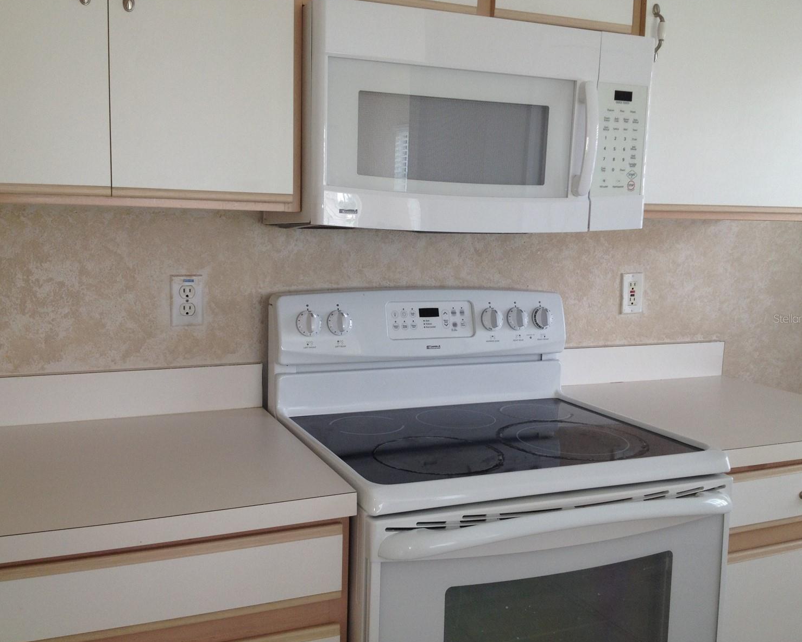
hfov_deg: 49.1
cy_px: 318
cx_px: 390
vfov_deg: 40.1
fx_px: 878
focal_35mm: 37
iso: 64
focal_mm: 4.28
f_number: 2.4
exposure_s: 1/60
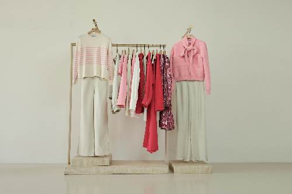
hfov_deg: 60.3
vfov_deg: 42.3
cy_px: 97
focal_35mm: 31
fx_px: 251
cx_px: 146
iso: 320
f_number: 4
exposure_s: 1/200
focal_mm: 31
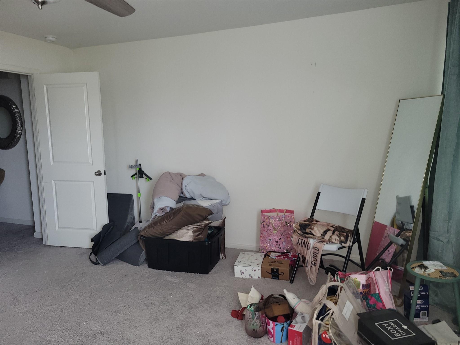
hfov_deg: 67.3
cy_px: 172
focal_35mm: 26
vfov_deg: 53.1
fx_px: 346
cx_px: 230
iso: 125
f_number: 1.8
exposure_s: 1/24
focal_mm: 5.4
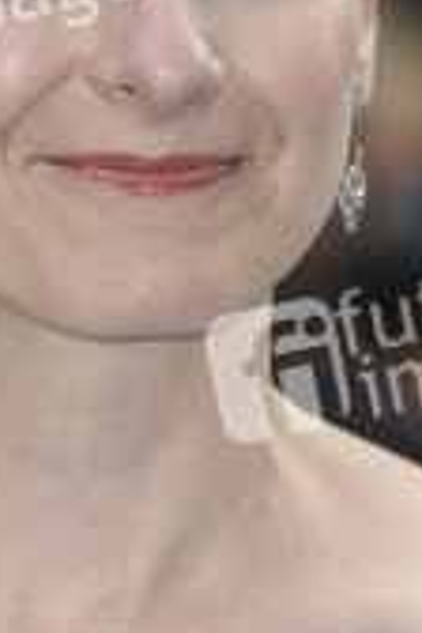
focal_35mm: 716
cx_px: 58
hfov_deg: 1.9
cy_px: 166
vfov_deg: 2.9
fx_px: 12589
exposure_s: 1/160
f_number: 5
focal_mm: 200
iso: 400
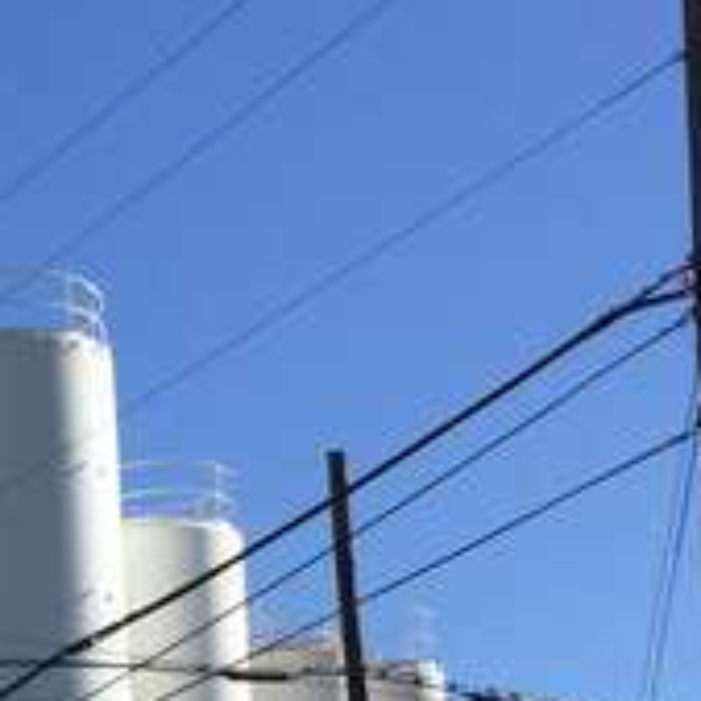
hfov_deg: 13.8
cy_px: 1041
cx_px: -216
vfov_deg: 13.6
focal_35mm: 121
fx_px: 2772
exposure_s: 1/2639
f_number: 2.2
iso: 32
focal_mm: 4.15
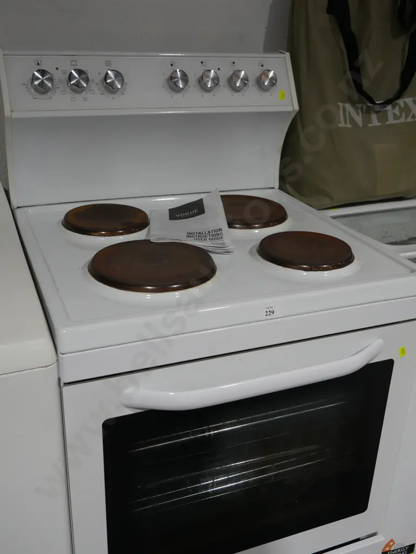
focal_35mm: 38
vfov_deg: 49.0
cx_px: 208
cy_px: 277
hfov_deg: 37.8
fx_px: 608
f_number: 4.1
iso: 200
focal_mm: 19
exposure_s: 1/60
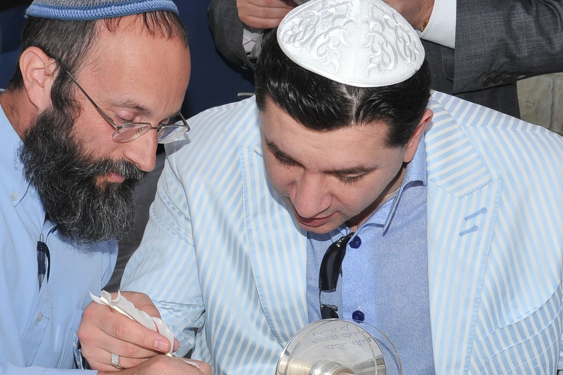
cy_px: 250
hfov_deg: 20.2
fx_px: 1579
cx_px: 224
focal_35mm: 101
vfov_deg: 13.5
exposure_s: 1/250
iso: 500
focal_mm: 48
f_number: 14
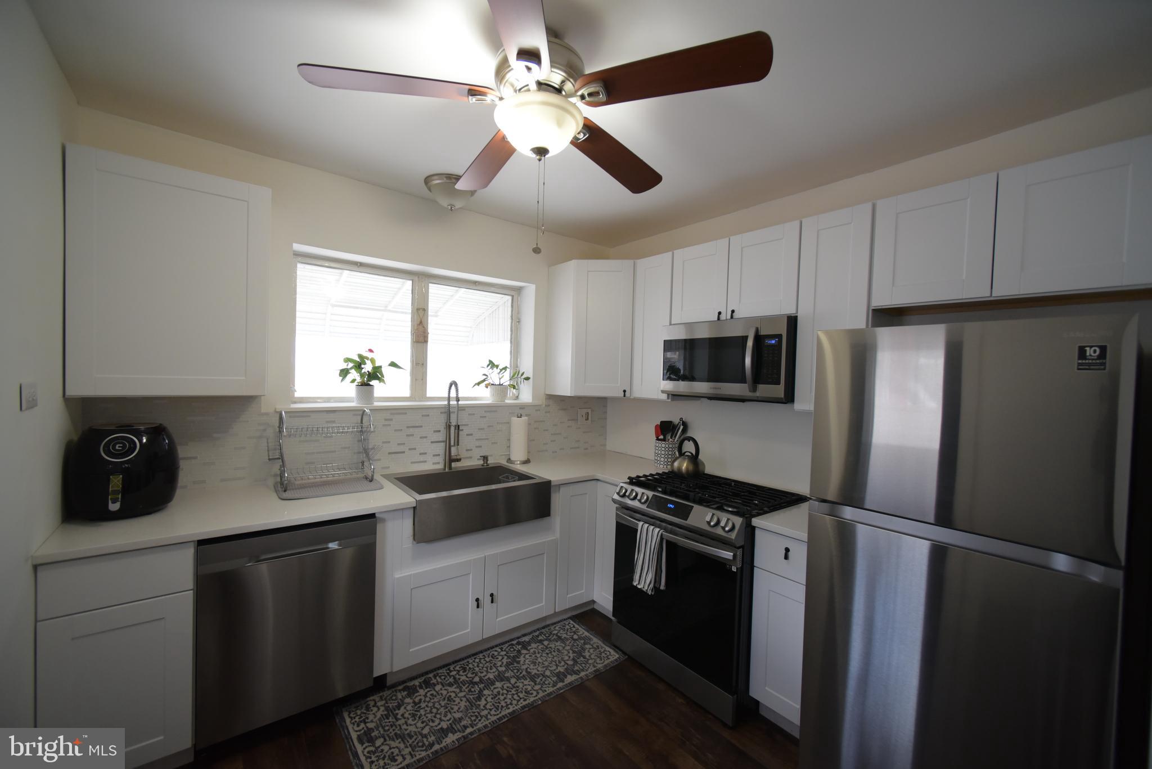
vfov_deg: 81.3
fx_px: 448
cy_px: 384
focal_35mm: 14
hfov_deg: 104.2
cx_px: 576
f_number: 4
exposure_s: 1/80
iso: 1600
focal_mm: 14
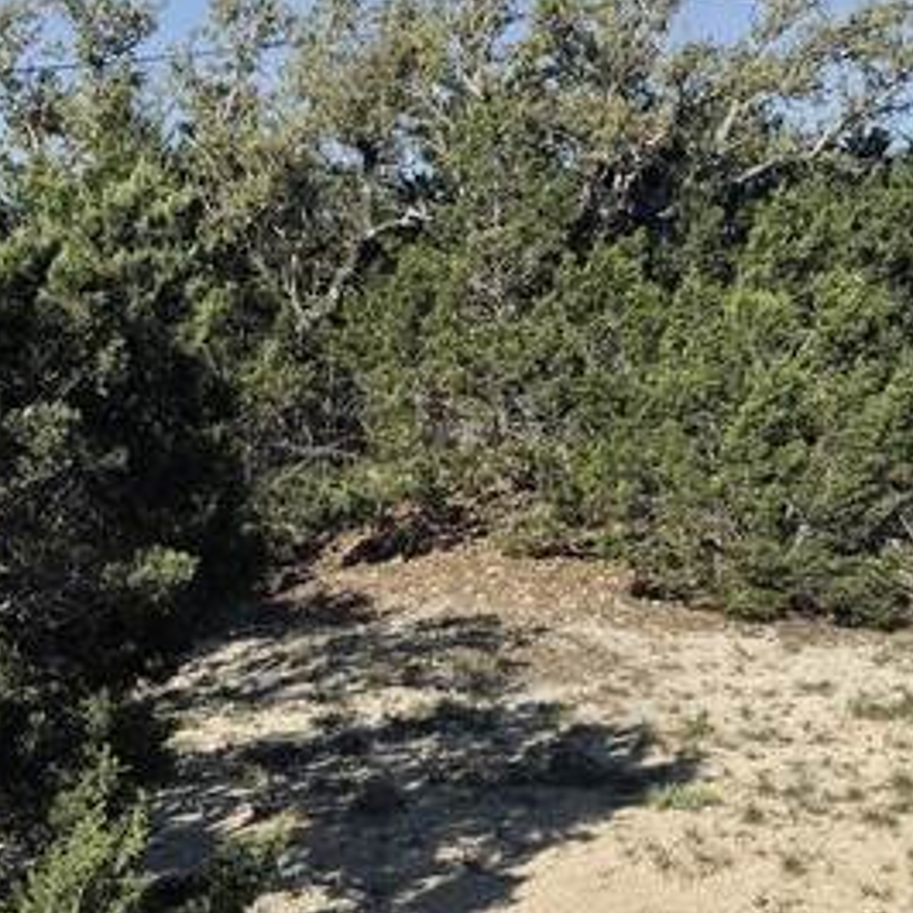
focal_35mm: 51
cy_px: 481
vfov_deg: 33.4
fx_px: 1522
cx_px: 285
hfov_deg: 33.0
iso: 80
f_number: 1.78
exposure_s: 1/2959
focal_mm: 6.76
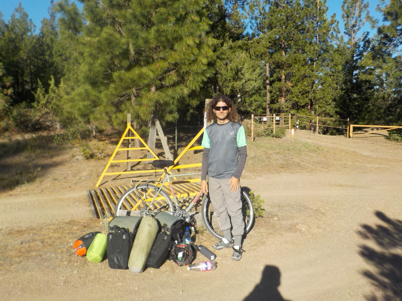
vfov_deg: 46.8
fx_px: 348
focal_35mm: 30
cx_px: 201
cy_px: 150
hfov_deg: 60.0
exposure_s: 1/1000
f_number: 3.3
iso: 125
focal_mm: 4.1
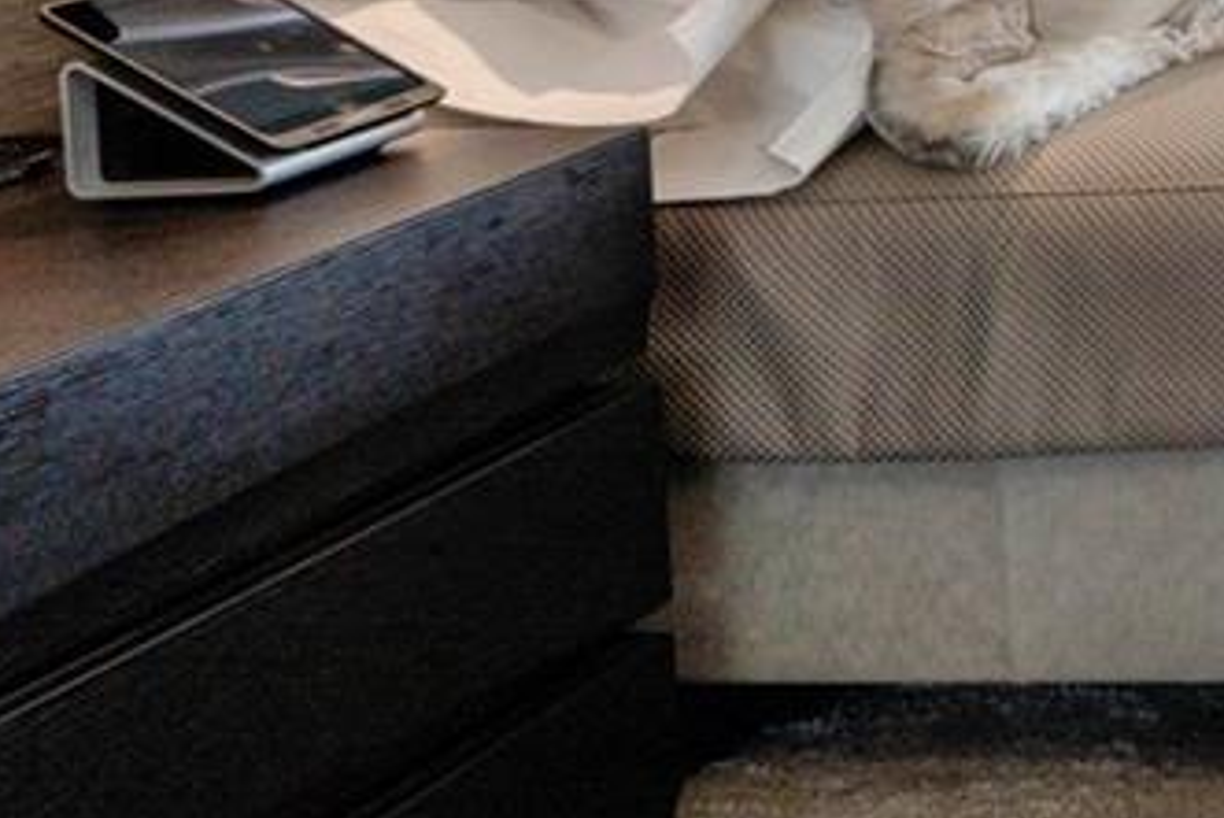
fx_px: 1973
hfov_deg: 15.5
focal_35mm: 58
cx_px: 2884
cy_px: -522
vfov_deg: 19.4
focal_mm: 12
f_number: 11
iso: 200
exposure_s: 1/160
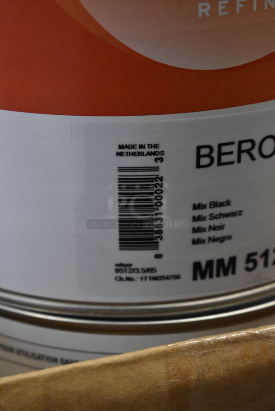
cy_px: 206
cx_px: 138
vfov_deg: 24.6
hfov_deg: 16.6
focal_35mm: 82
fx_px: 944
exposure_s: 1/100
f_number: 5.6
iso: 2500
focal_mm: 55
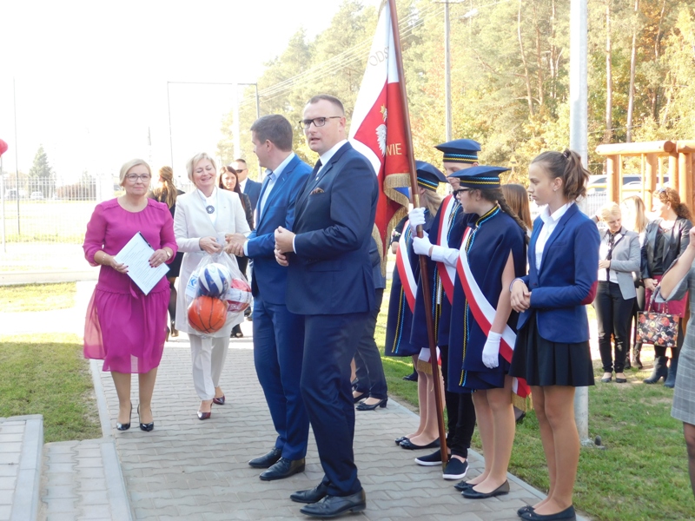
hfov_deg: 37.5
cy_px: 260
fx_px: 1024
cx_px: 348
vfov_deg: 28.6
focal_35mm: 51
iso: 125
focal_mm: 9
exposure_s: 1/60
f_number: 3.8
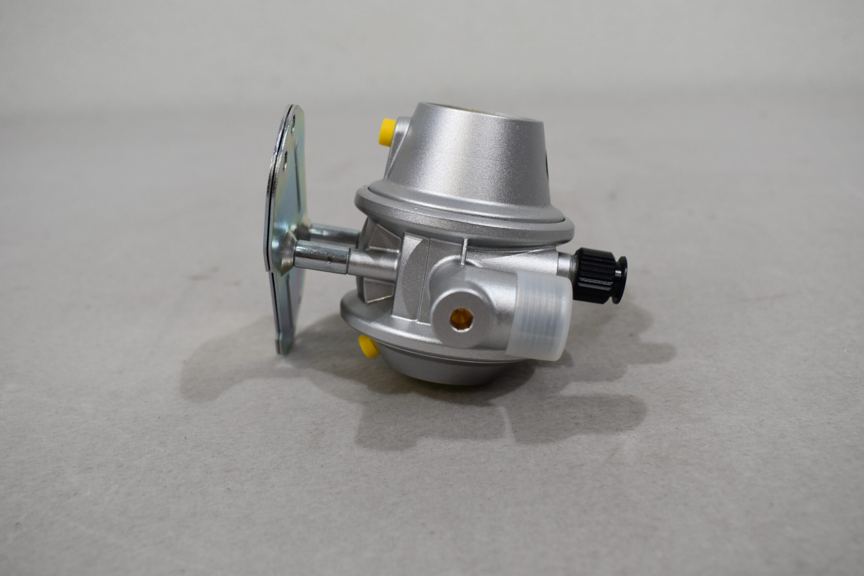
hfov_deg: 49.6
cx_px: 432
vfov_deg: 34.2
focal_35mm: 39
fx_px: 936
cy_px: 288
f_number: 5.6
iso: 400
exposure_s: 1/125
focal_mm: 26
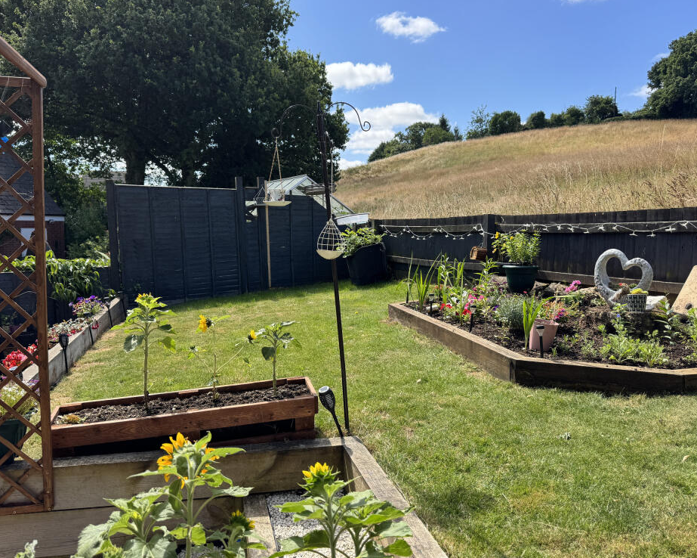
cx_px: 338
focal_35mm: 26
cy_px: 276
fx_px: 536
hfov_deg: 66.0
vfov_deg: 54.9
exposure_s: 1/1721
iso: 80
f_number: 1.78
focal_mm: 6.76
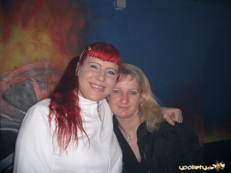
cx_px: 116
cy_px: 86
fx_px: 234
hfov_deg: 52.6
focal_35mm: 35
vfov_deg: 40.7
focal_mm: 5.8
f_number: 2.6
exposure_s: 1/40
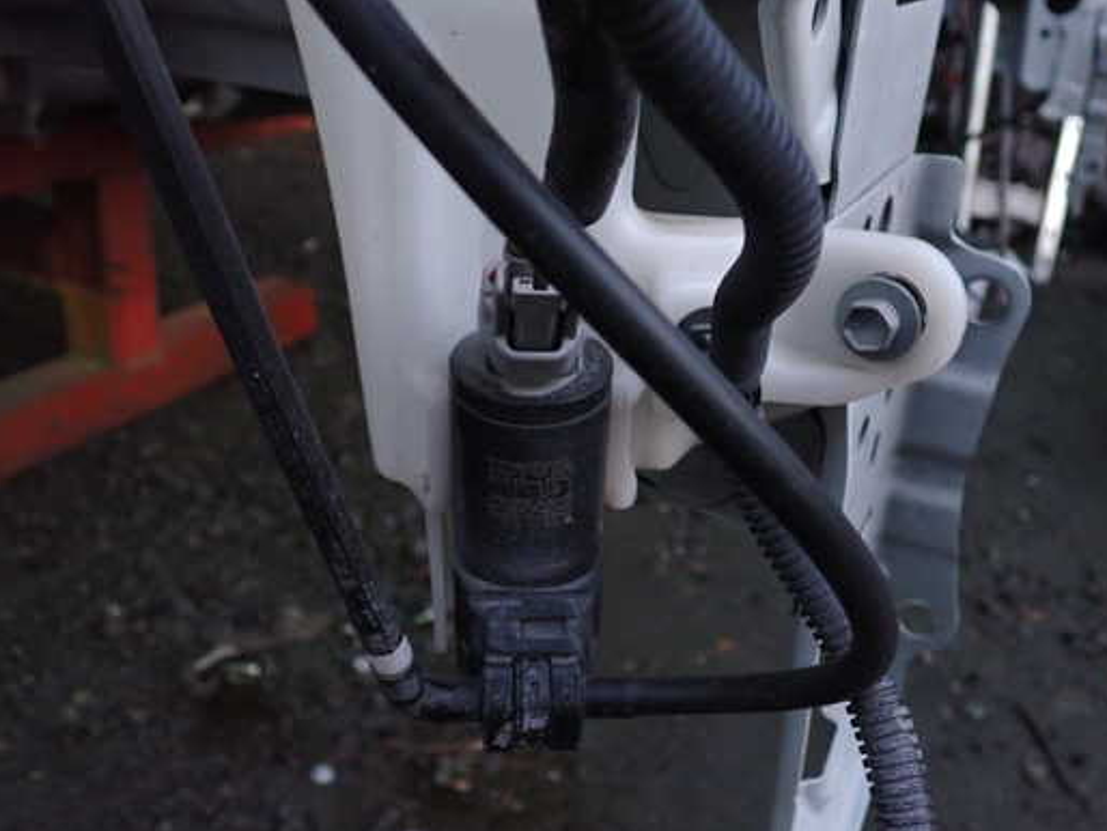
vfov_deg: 40.7
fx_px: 1120
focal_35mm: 35
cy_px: 428
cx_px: 560
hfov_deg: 52.6
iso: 800
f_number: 2.3
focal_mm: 5.4
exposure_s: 1/13
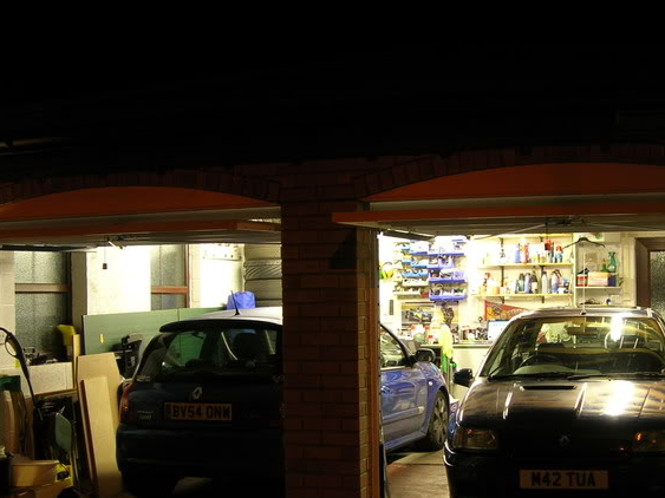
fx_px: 1037
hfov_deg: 35.2
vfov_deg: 26.9
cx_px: 449
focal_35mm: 54
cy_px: 321
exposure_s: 1/2.8
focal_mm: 7.8
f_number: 2.8
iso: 70
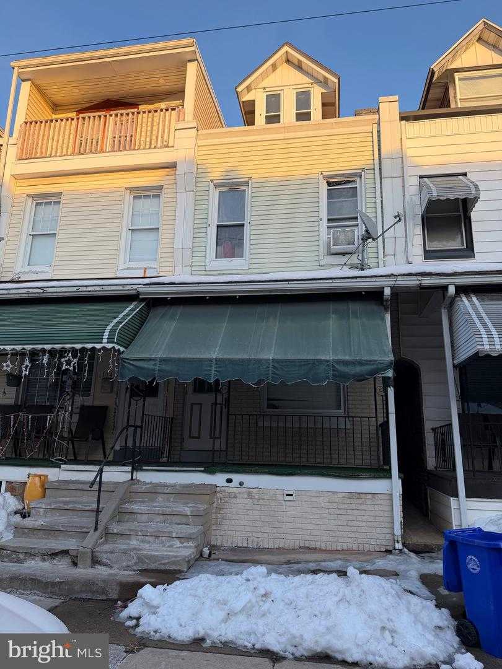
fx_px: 464
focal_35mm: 24
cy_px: 334
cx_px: 251
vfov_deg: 71.6
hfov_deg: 56.8
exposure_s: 1/931
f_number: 1.78
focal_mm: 6.76
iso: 80
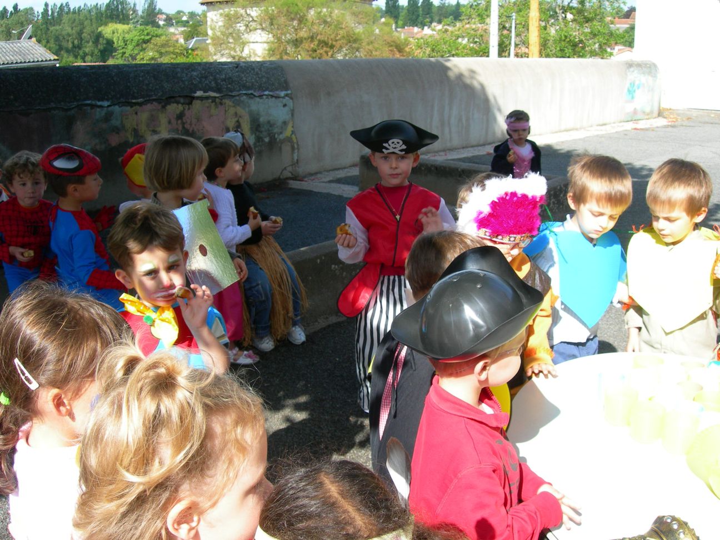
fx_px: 790
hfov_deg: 49.0
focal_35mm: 38
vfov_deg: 37.7
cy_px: 270
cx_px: 360
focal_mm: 7.8
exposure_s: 1/174
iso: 50
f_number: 4.8
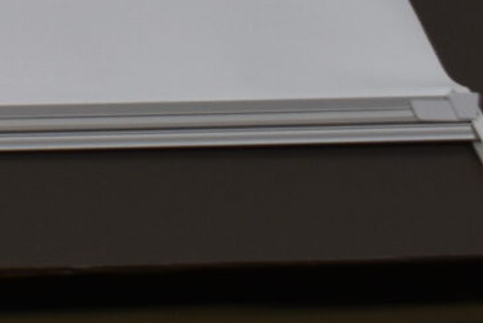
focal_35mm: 222
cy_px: -417
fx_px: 2973
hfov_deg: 8.2
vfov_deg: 6.0
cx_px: -870
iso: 220
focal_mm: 21
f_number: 5.6
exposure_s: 1/125
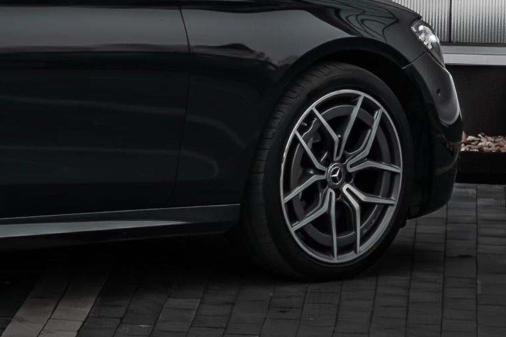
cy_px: -144
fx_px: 4171
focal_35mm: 297
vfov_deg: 4.6
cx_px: -284
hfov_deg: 6.8
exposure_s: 1/1000
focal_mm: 35
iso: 500
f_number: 1.8
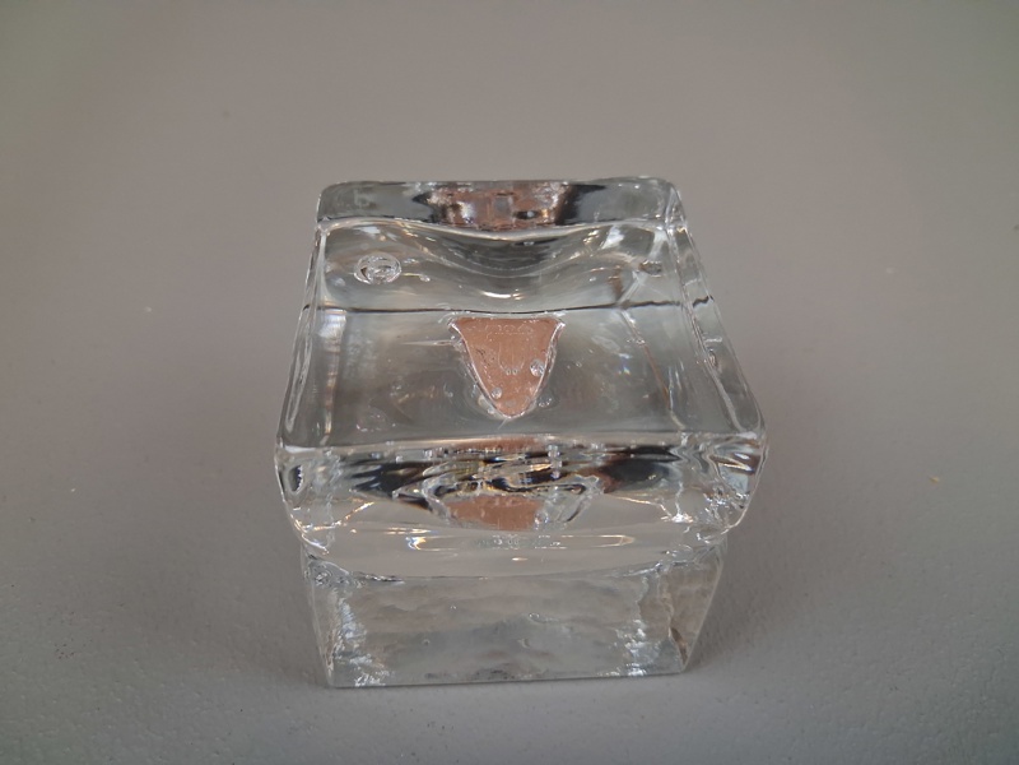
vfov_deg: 51.4
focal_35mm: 27
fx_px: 795
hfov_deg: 65.3
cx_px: 510
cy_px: 382
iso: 400
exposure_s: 1/100
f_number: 1.8
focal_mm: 4
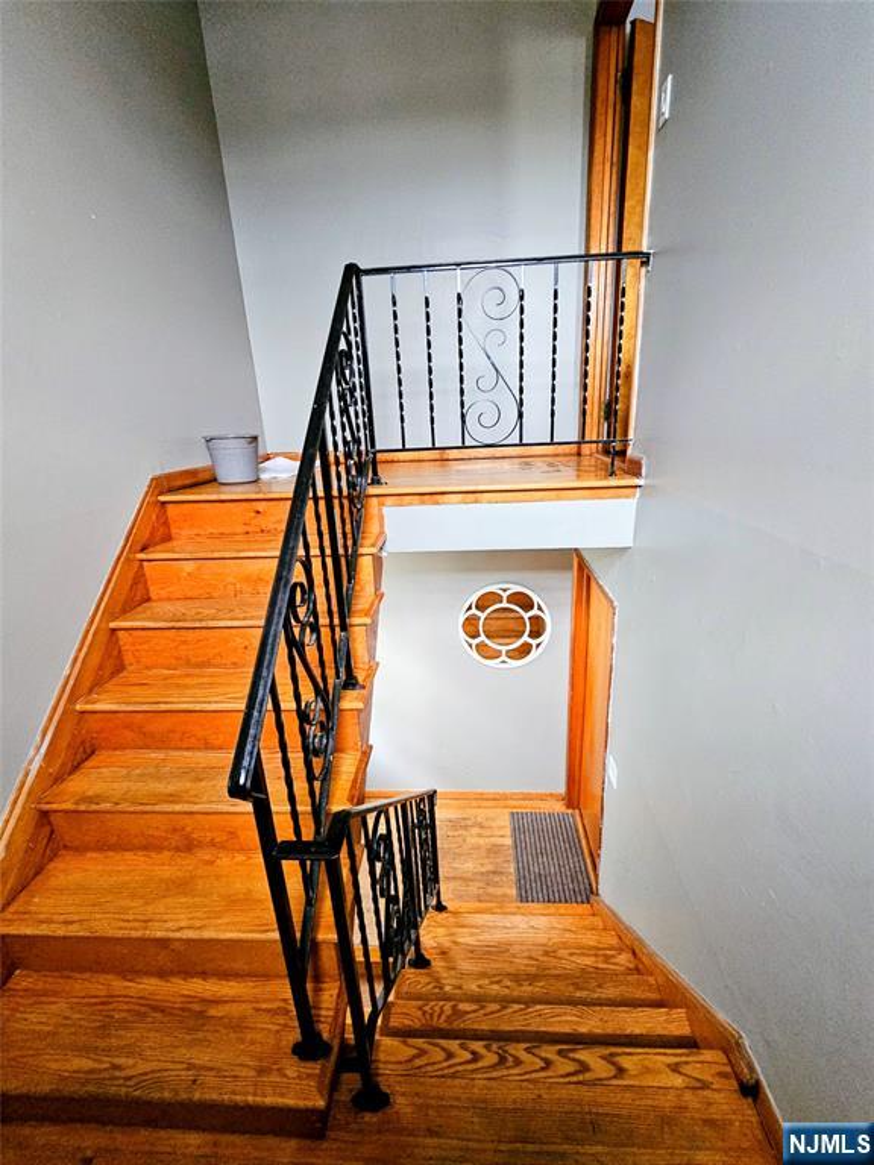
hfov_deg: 89.9
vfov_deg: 106.2
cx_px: 437
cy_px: 582
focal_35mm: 13
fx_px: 438
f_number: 2.2
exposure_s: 1/30
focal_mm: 2.2
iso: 640
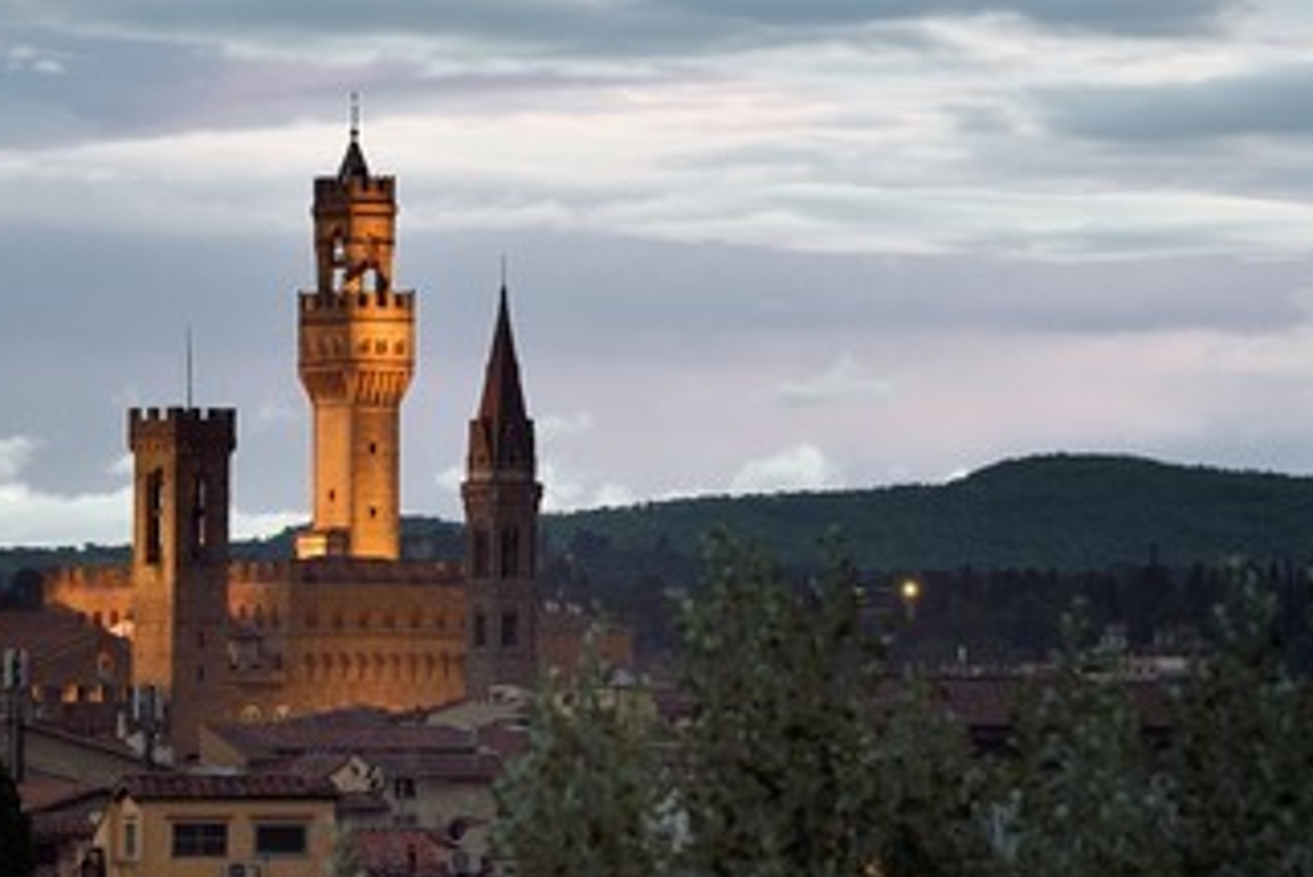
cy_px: 359
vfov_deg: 5.3
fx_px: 9523
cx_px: 603
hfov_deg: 7.9
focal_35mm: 261
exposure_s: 1/20
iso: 400
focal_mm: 200
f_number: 6.3
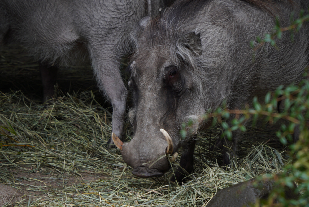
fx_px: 7730
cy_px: 104
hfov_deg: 2.3
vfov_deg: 1.5
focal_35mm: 900
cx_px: 154
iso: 160
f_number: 9
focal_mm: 600
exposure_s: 1/40
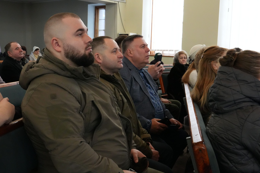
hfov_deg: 38.9
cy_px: 86
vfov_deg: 26.5
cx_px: 130
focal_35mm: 51
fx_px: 368
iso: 6400
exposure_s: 1/50
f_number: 9
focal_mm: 34
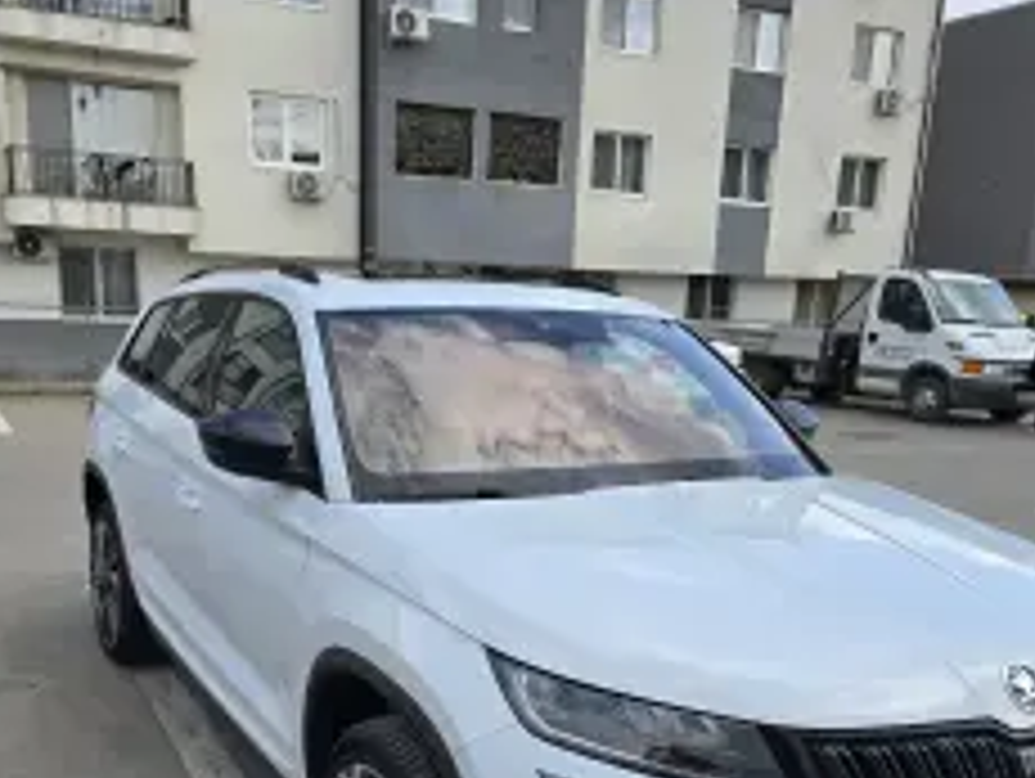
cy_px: 585
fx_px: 1078
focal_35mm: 36
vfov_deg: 38.7
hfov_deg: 51.2
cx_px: 459
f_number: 1.7
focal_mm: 6.3
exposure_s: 1/446
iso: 12
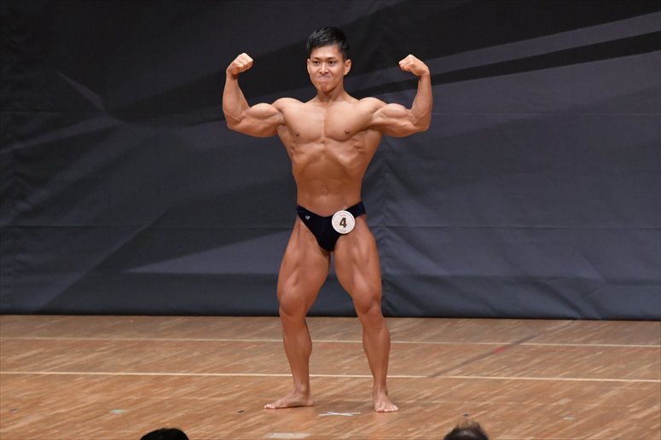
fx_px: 5506
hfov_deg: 6.9
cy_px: 220
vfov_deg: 4.6
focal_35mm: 300
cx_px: 330
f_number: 5.6
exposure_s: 1/400
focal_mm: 200
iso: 6400
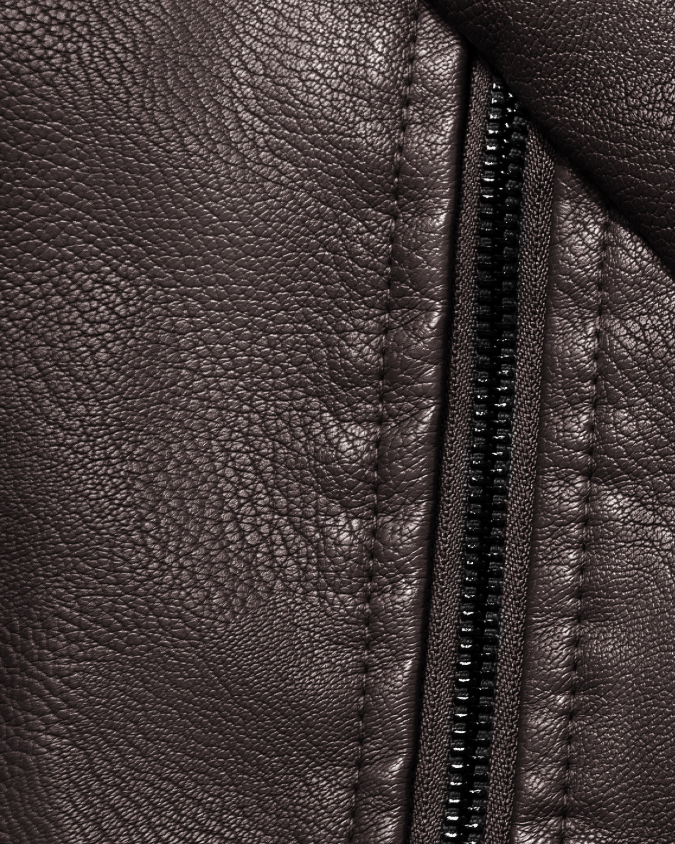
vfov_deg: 14.1
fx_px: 3421
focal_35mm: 137
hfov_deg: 10.7
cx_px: 1138
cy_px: 388
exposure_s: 1/160
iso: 200
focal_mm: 52
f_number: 16
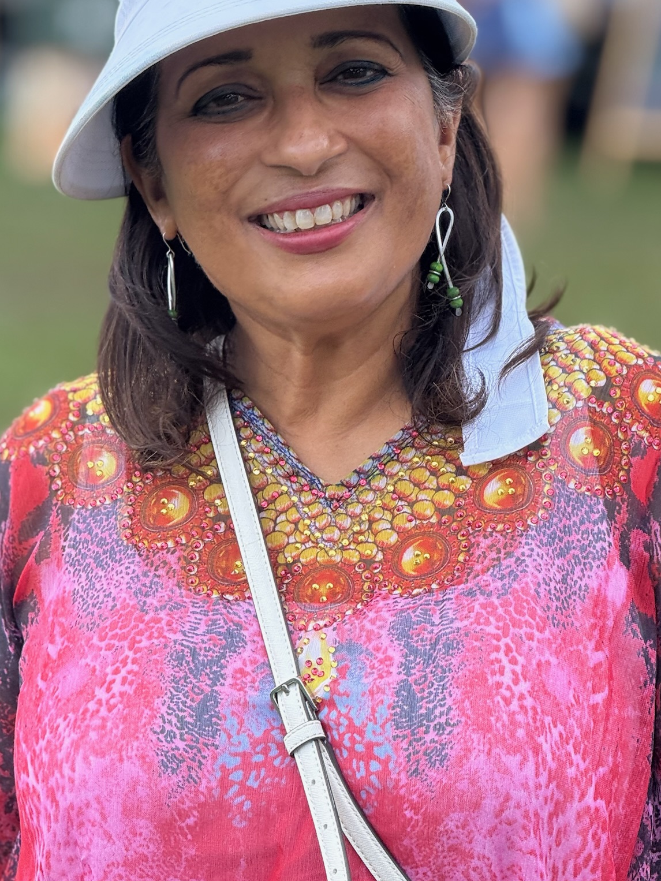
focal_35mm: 161
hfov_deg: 9.2
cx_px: 397
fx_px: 4098
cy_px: 405
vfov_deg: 12.3
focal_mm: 15.66
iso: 64
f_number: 2.8
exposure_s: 1/668
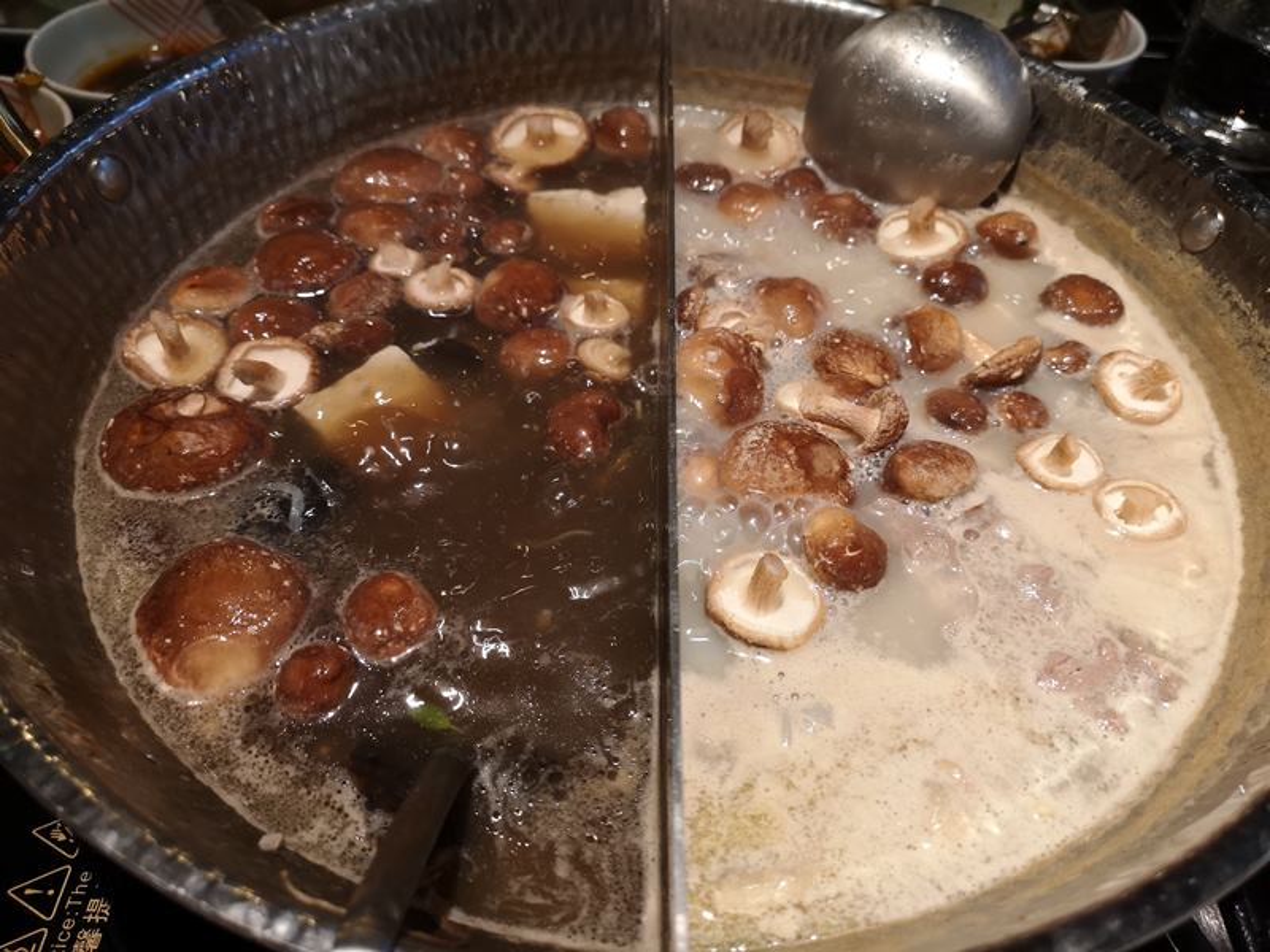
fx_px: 991
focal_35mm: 27
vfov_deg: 51.4
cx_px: 635
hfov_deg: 65.3
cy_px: 476
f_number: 1.8
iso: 250
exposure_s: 1/100
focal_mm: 3.95
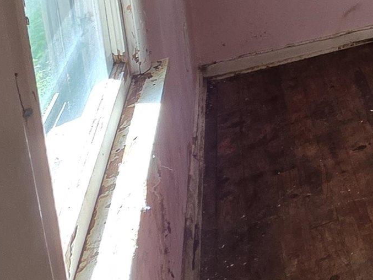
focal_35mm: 59
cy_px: -150
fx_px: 636
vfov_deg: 20.8
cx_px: 663
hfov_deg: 21.7
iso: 100
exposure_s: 1/120
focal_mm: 2.2
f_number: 1.9
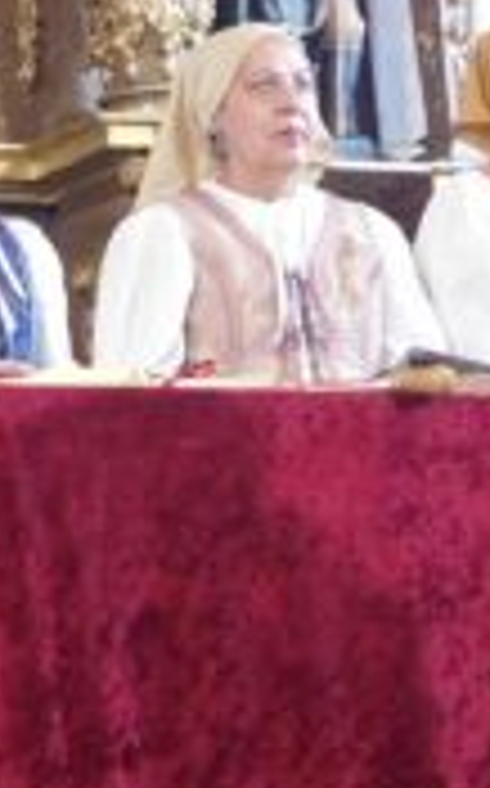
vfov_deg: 10.8
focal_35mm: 194
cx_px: -360
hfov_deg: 6.6
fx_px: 4155
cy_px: 189
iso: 400
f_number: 3.6
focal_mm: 7.1
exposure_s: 1/25
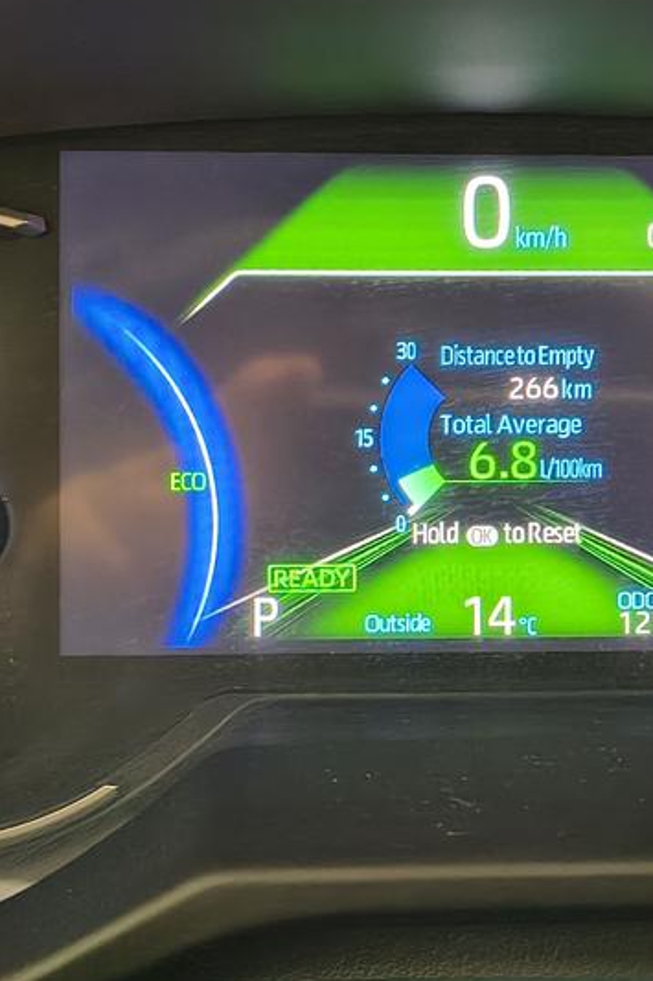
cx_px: 381
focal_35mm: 60
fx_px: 1633
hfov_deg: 22.6
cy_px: 445
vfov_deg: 33.4
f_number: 1.8
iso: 2498
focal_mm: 5.56
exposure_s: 1/30
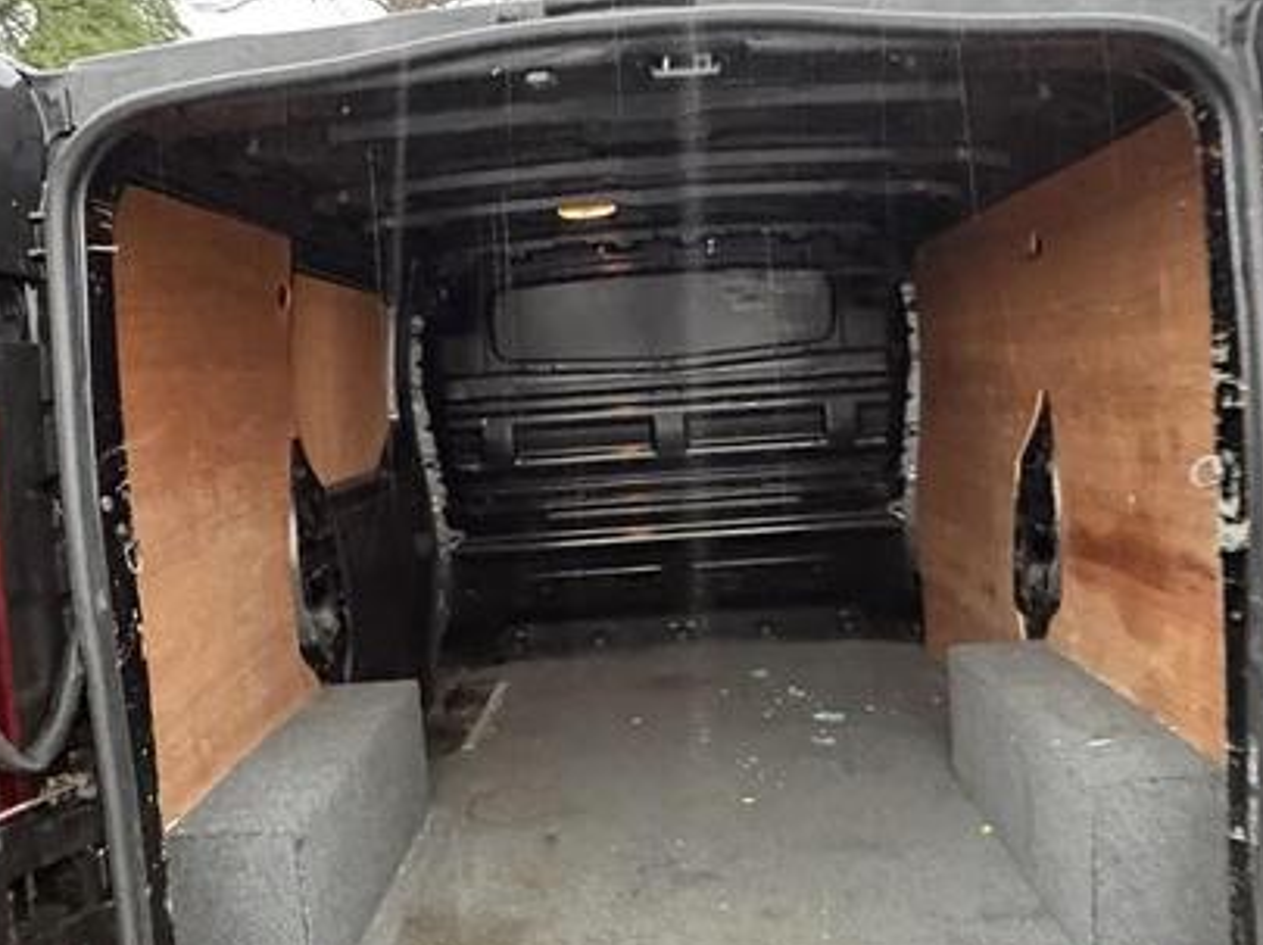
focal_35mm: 31
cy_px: 540
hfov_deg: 58.4
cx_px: 661
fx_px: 1130
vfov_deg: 45.3
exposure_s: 1/40
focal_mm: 2.22
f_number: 2.2
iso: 1000
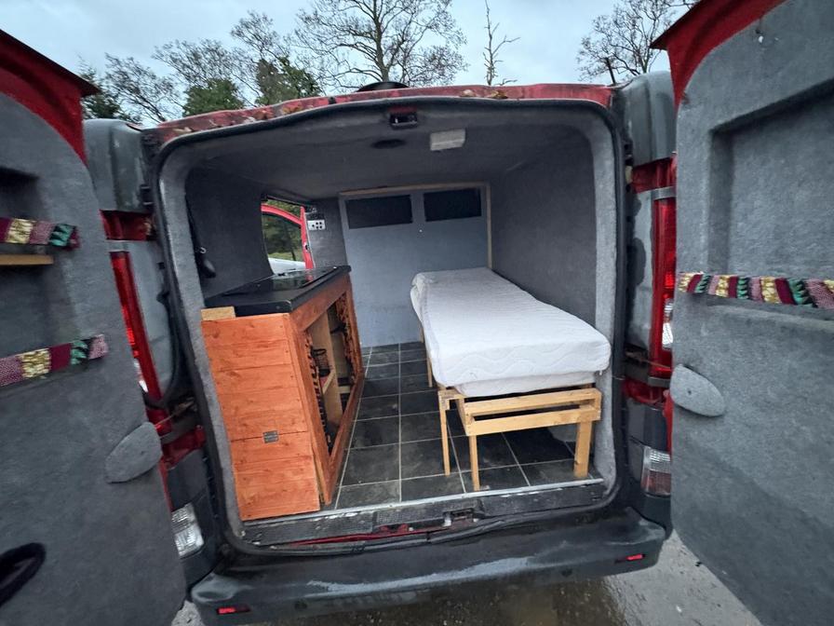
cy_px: 313
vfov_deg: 85.7
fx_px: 337
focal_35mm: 14
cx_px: 417
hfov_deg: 102.1
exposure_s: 1/47
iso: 1000
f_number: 2.2
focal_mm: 2.22
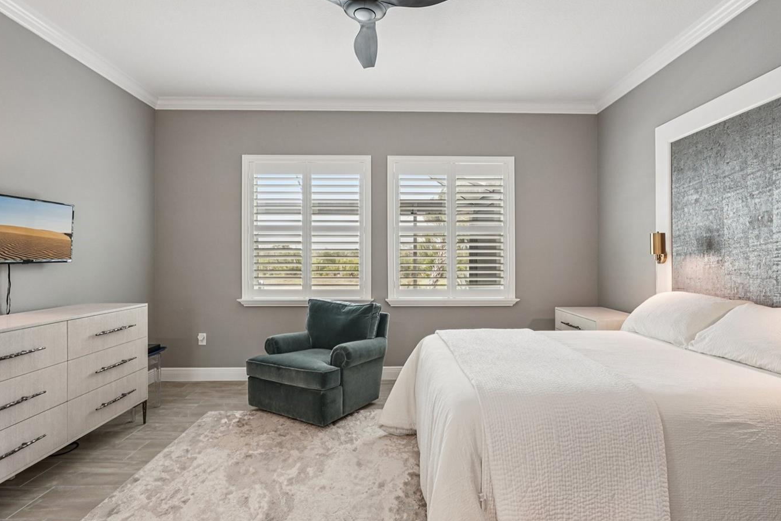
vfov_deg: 64.5
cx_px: 405
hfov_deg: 86.9
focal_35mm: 19
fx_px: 412
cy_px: 251
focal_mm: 16
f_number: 8
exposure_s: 1/15
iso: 400
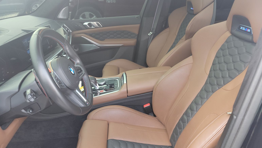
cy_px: 75
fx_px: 188
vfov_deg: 42.9
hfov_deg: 69.8
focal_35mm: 27
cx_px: 130
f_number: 1.8
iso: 200
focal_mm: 6.7
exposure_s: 1/59
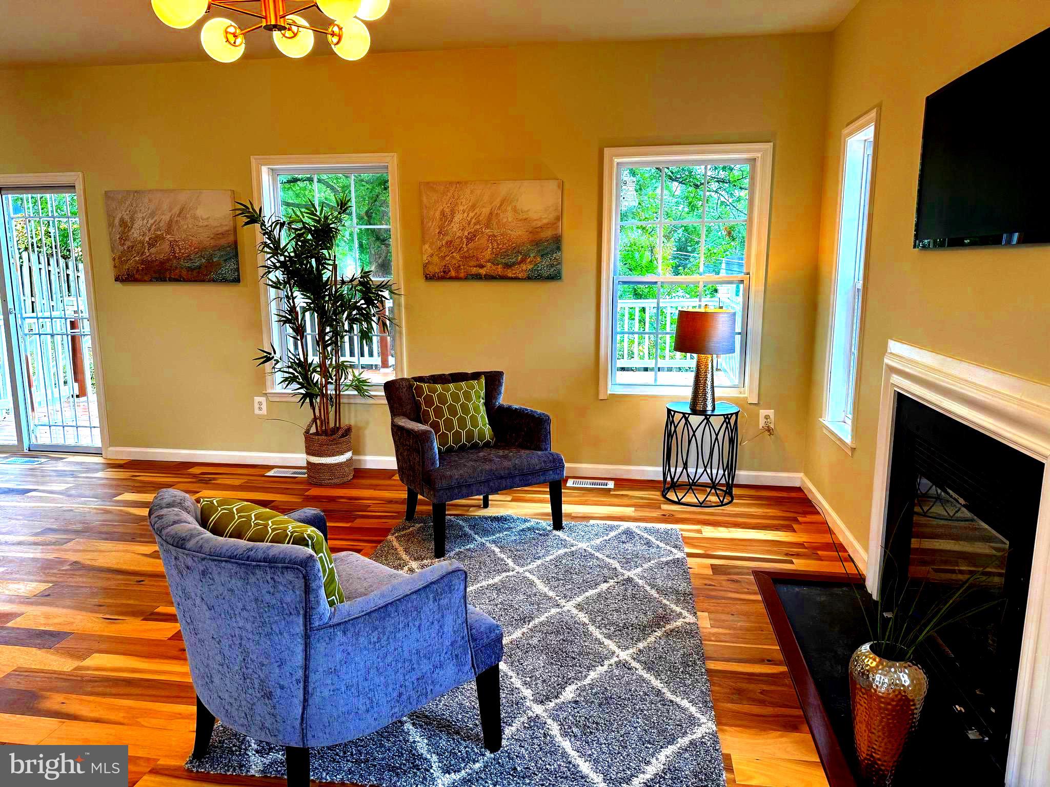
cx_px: 525
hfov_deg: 71.6
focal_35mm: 24
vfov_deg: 56.8
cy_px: 394
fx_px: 728
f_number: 1.78
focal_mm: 6.76
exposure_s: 1/120
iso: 125
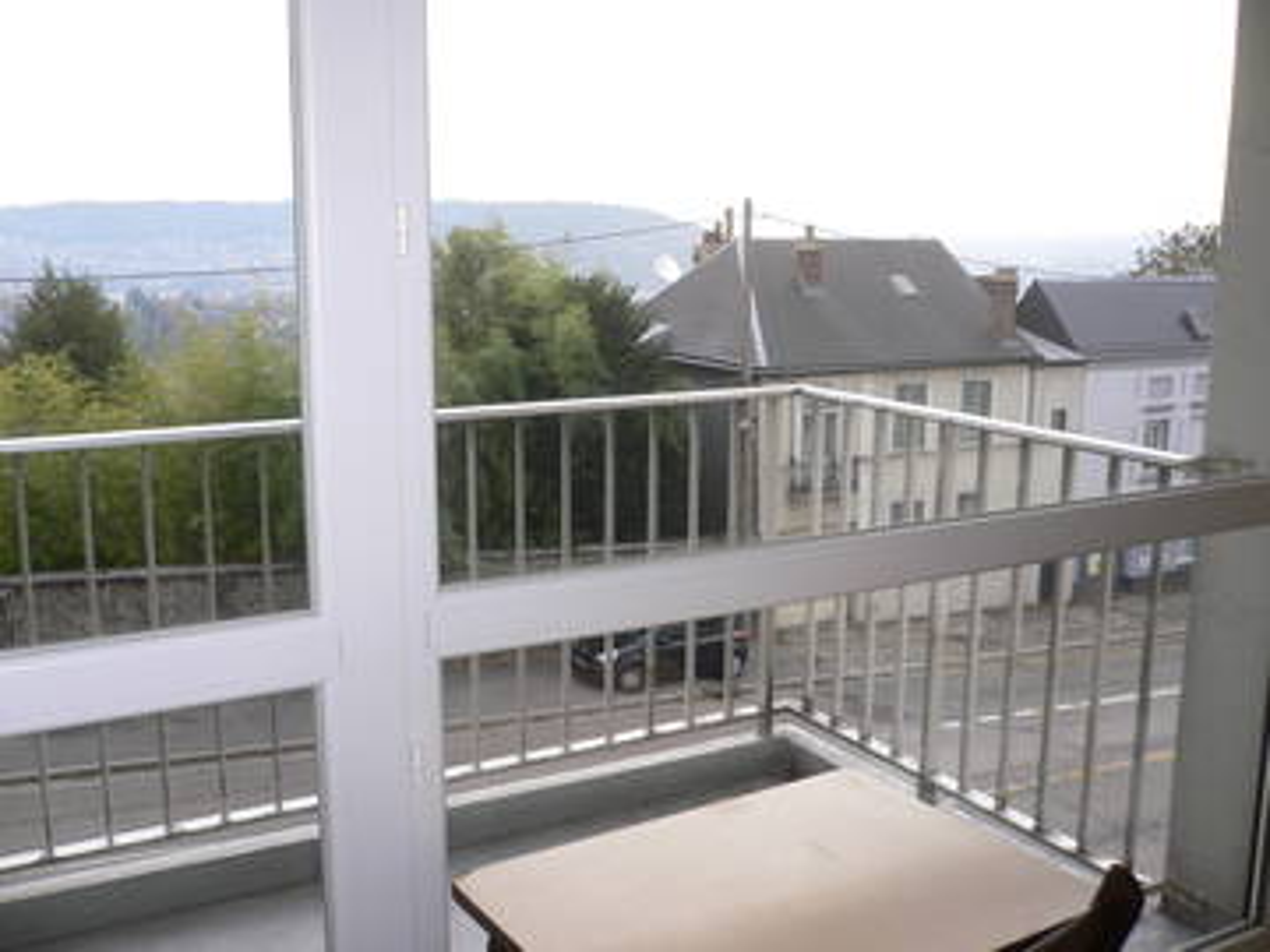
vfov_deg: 40.7
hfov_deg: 52.6
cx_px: 635
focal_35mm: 35
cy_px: 476
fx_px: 1284
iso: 100
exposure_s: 1/250
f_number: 2.8
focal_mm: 5.8
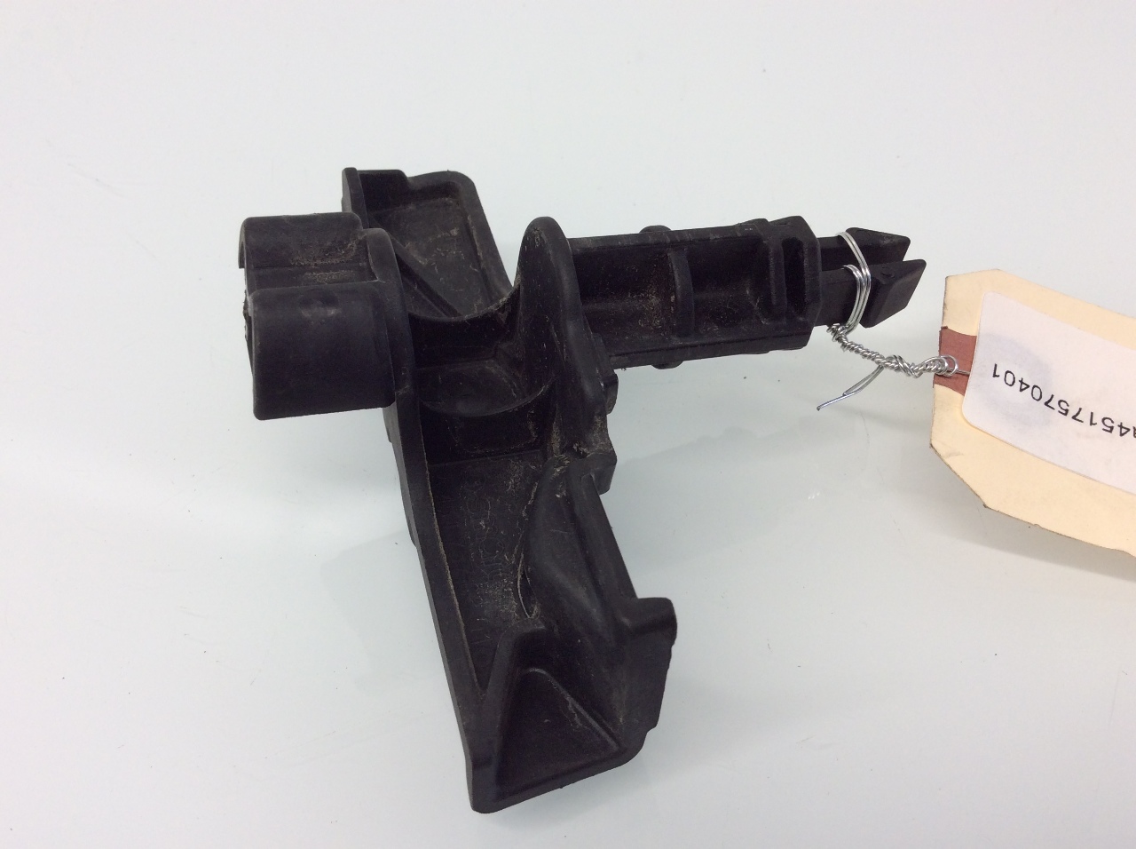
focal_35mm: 32
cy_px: 424
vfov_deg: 44.1
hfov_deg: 56.9
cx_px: 568
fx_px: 1049
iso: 50
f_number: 2.4
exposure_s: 1/60
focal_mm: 3.3
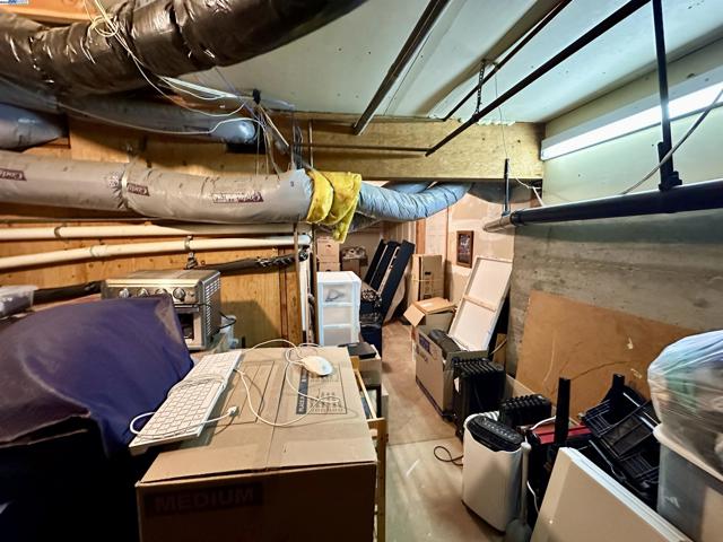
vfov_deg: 85.7
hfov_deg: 102.1
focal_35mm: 14
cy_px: 271
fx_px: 292
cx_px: 362
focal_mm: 2.22
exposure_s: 1/60
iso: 1000
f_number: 2.2
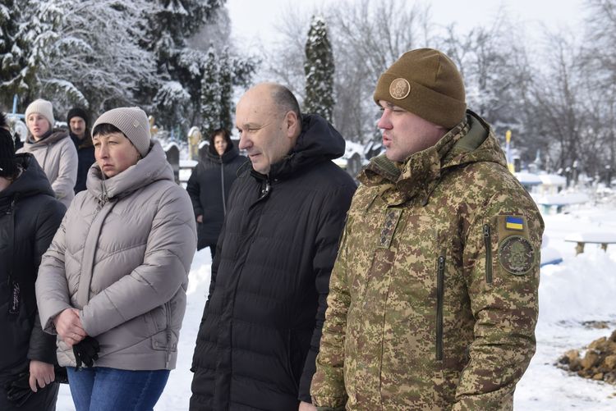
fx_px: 1412
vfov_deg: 16.6
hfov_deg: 24.6
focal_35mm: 82
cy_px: 206
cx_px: 308
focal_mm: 55
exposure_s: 1/250
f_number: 8
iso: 200
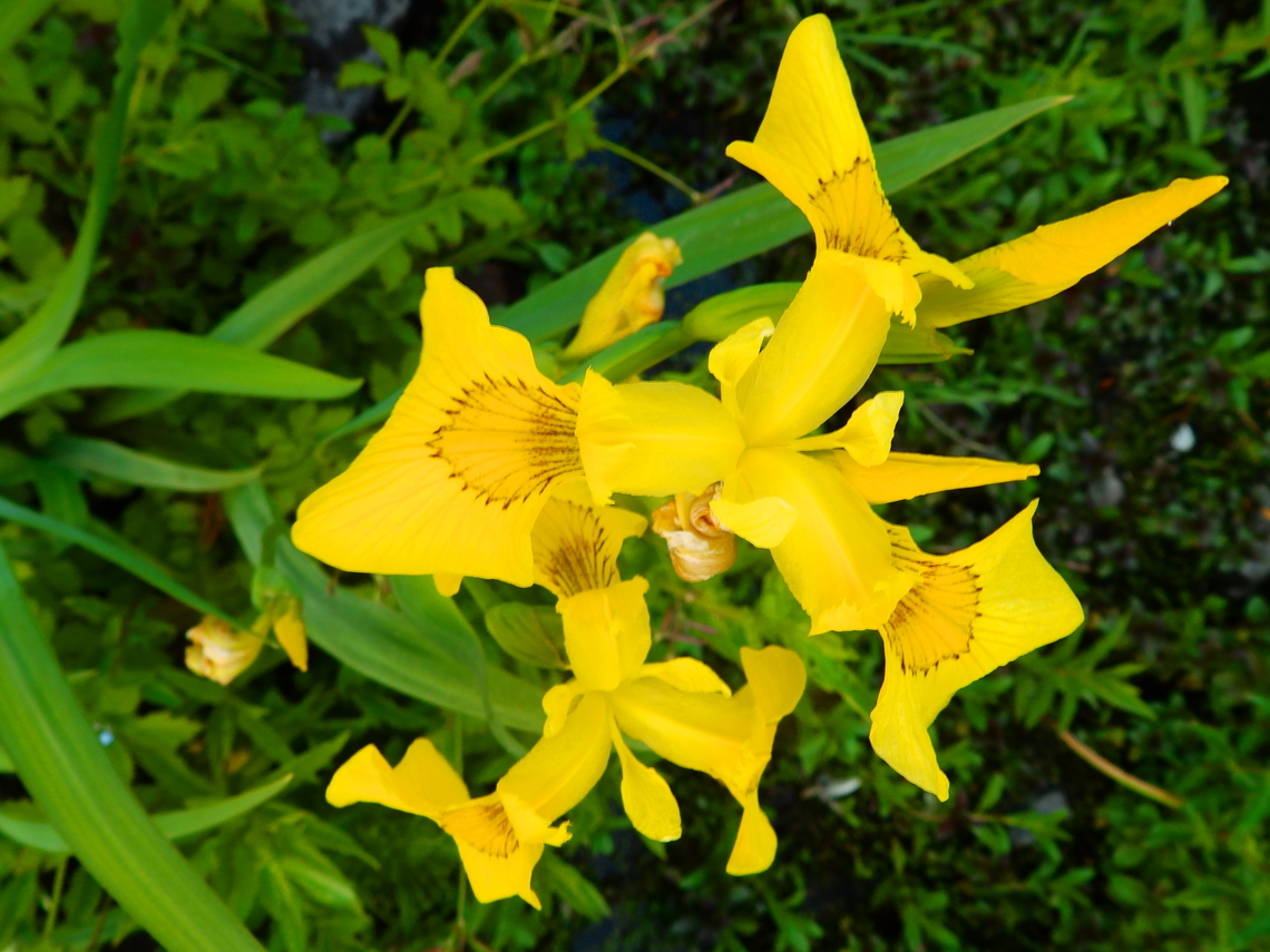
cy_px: 476
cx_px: 635
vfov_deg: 44.2
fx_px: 1174
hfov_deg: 56.8
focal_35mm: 32
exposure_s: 1/40
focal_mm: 5.7
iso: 80
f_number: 3.7
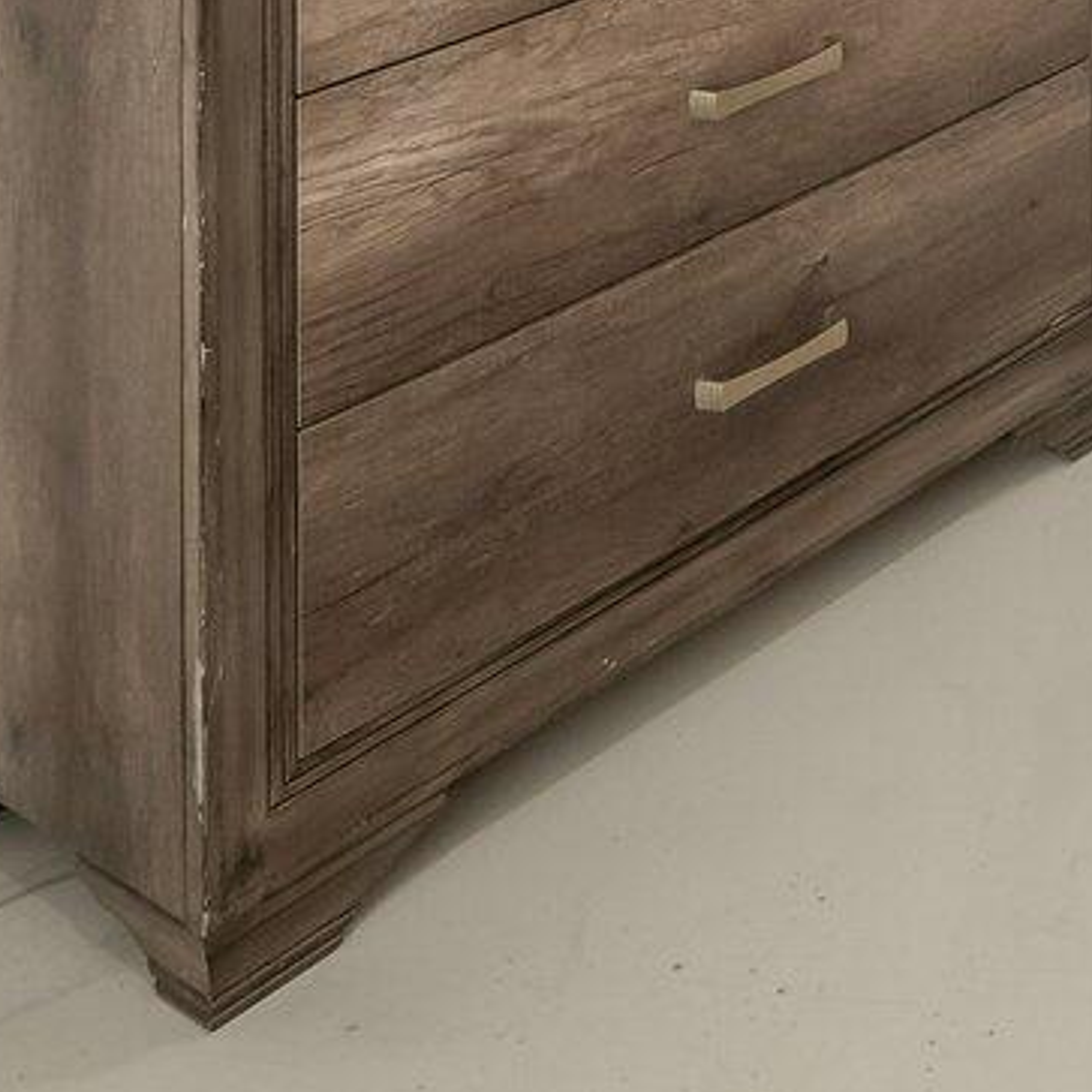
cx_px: 1495
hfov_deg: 21.3
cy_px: -853
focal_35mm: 72
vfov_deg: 18.8
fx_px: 2570
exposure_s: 1/20
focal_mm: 10
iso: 400
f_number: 9
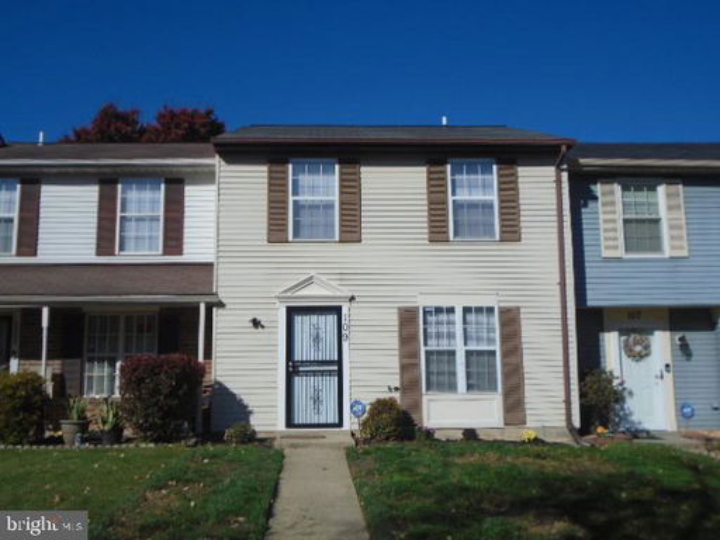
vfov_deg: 39.7
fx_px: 749
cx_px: 360
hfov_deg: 51.4
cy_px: 270
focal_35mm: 36
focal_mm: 6.4
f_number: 9.5
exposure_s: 1/400
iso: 100
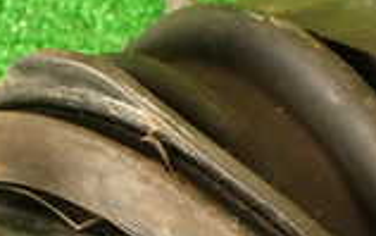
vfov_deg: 10.1
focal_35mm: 129
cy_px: 222
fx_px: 1323
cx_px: 112
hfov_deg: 16.1
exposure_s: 1/30
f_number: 2.4
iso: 250
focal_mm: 5.79
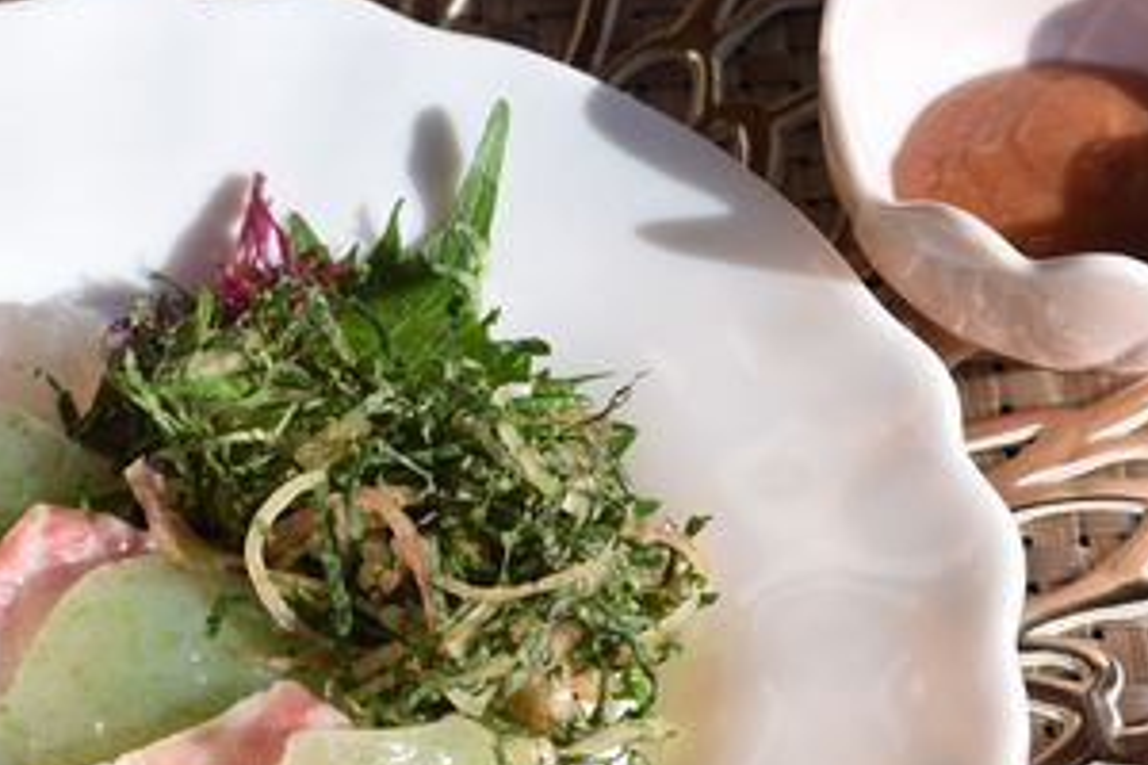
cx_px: 314
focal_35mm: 120
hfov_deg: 17.0
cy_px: 601
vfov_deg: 11.4
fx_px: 3826
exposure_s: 1/250
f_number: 8
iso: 100
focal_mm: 40
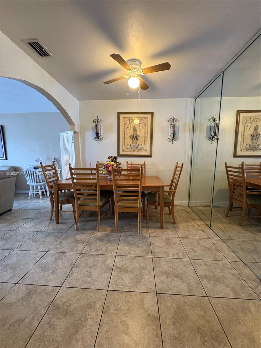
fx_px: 141
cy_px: 174
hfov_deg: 85.7
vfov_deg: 102.1
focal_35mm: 14
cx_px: 130
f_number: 2.2
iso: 500
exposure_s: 1/60
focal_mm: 2.22
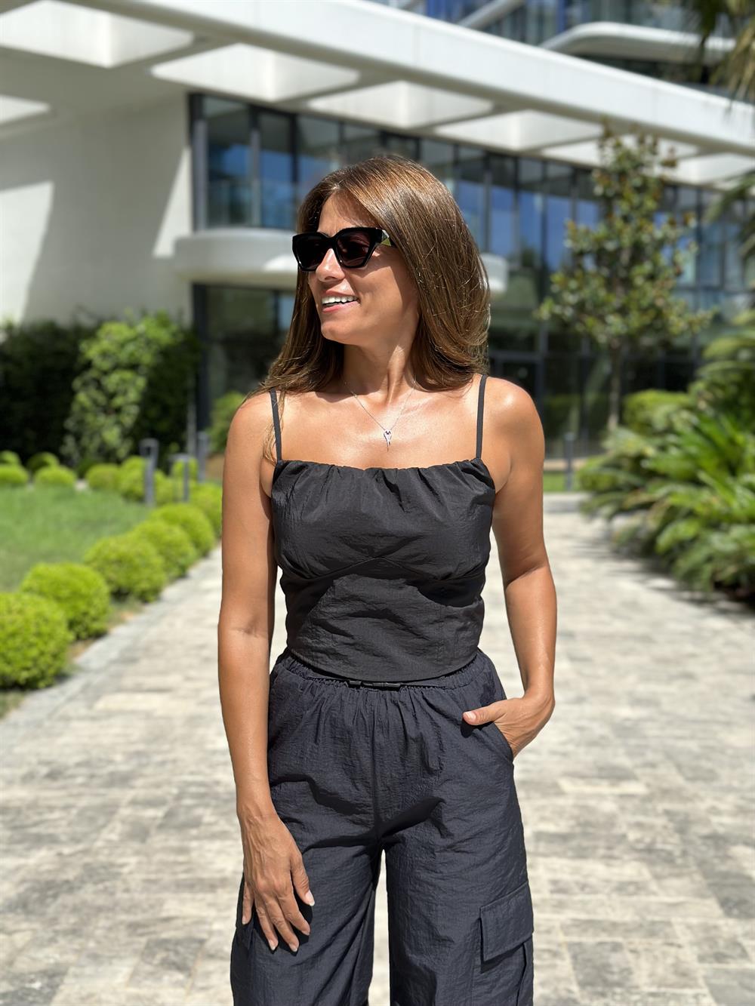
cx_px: 378
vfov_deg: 39.7
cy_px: 503
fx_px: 1396
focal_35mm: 48
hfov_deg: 30.3
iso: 100
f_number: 1.78
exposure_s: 1/4566
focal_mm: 6.86
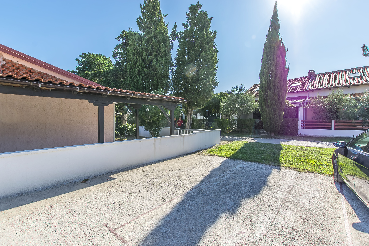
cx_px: 184
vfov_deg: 77.3
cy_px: 123
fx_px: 154
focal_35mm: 15
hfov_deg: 100.4
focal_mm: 10
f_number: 8
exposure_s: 1/250
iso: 100
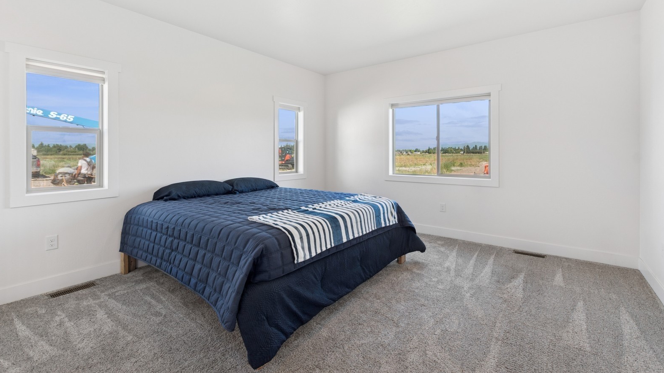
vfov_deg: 66.6
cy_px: 154
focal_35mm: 16
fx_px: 282
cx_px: 330
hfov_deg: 99.4
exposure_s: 1/50
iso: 100
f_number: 6.3
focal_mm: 10
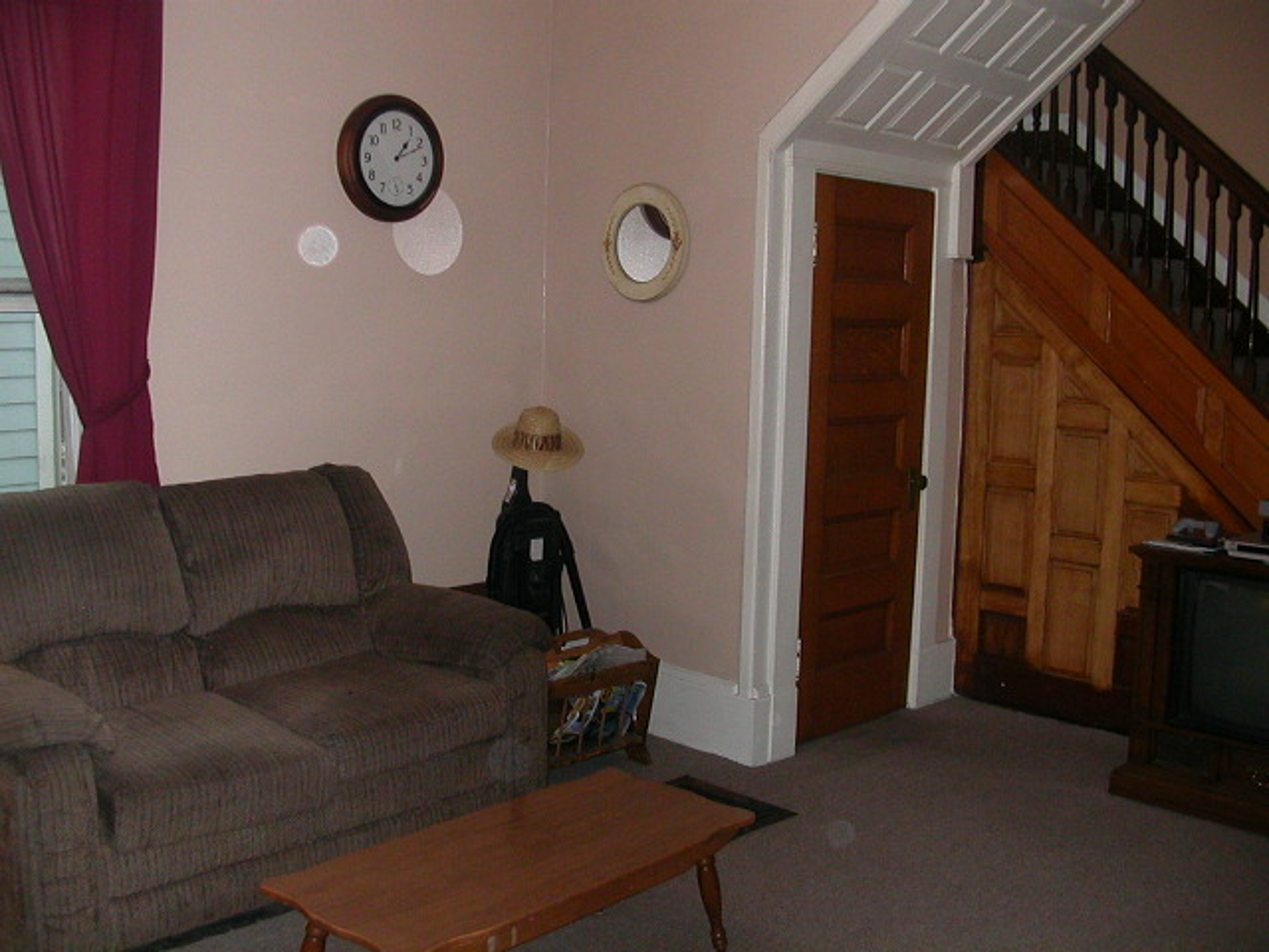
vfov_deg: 38.7
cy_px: 476
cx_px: 634
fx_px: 1356
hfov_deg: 50.1
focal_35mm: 37
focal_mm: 5.6
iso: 200
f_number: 2.7
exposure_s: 1/59.9
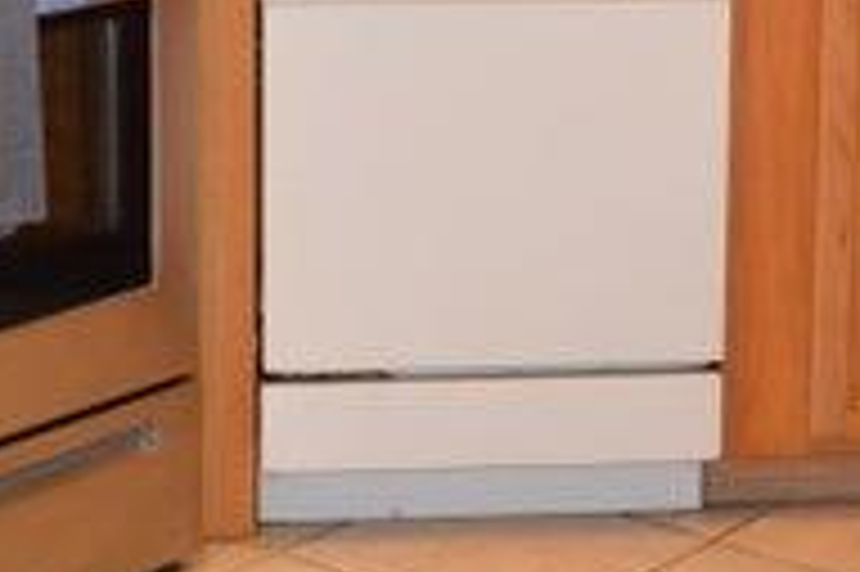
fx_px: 2697
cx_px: 306
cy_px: -162
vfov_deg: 11.8
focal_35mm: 113
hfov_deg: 18.1
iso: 900
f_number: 3.8
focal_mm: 20
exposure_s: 1/60
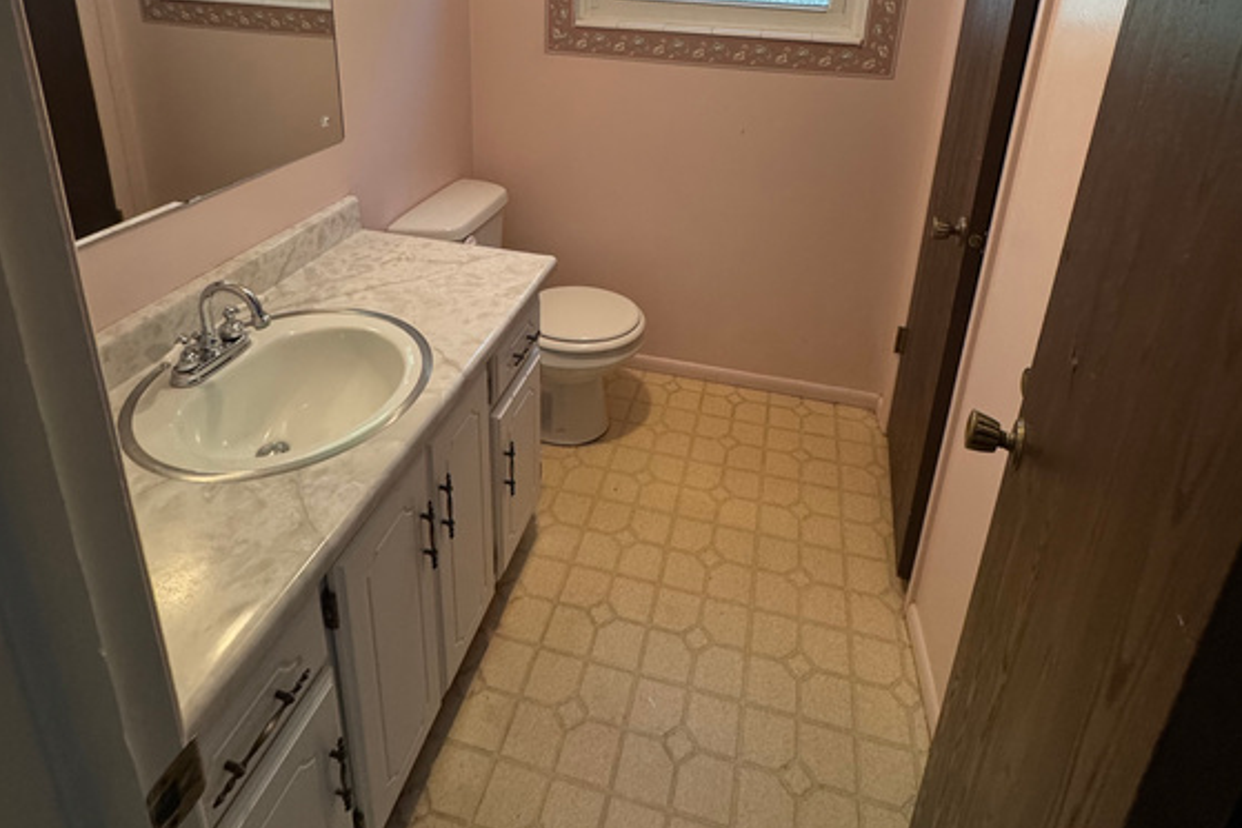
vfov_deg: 57.5
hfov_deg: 84.0
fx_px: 690
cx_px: 631
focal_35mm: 20
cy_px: 169
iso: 320
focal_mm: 2.22
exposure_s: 1/120
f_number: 2.2
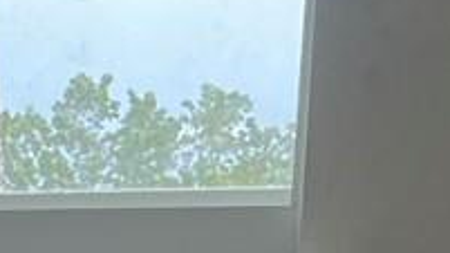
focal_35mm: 226
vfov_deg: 5.2
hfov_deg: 8.2
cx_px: -882
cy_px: 560
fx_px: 2696
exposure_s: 1/166
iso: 50
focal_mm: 5.7
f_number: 1.5
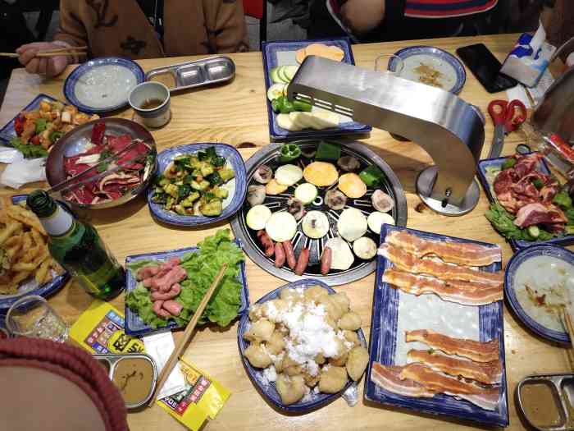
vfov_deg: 53.1
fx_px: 431
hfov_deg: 67.3
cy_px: 216
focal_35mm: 26
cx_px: 287
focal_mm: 3.87
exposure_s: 1/100
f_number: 2
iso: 298
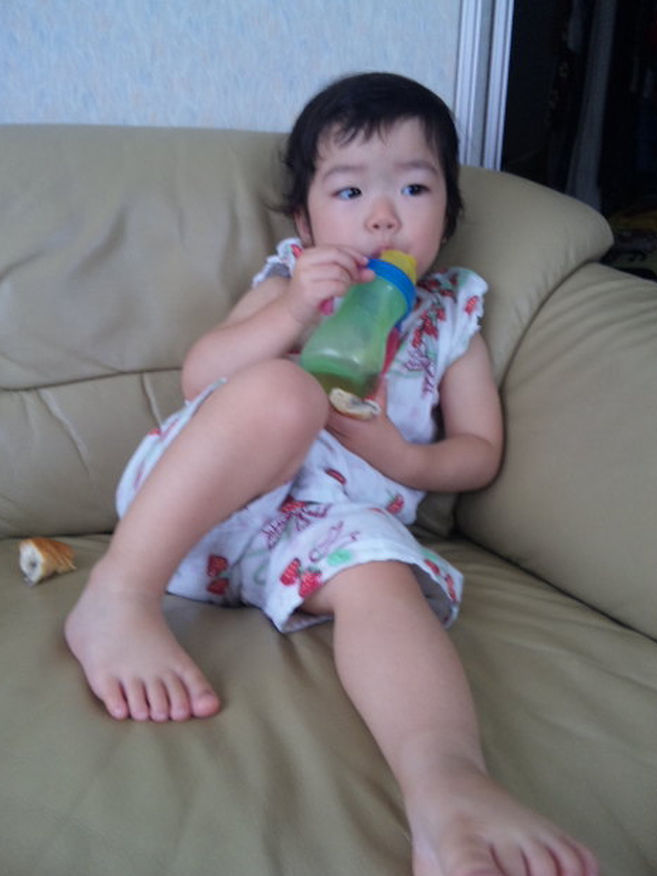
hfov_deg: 46.8
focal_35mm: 30
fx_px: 759
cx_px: 327
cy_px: 440
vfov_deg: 60.0
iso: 100
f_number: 2.8
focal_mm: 4.82
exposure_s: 1/5.51
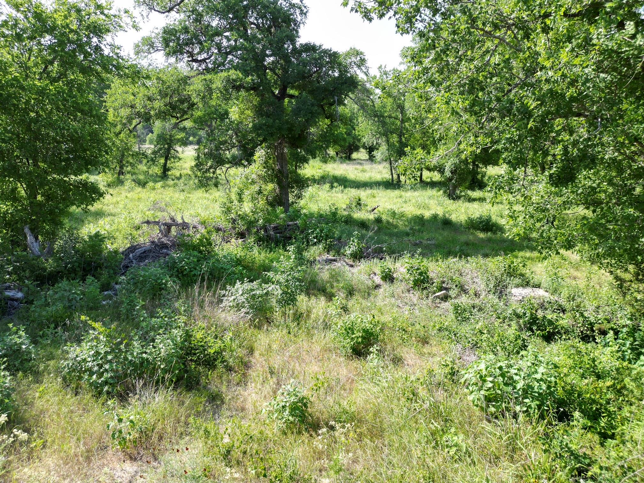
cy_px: 242
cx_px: 322
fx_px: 446
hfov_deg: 71.6
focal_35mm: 24
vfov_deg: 56.8
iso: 110
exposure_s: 1/1250
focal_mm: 6.72
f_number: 1.7
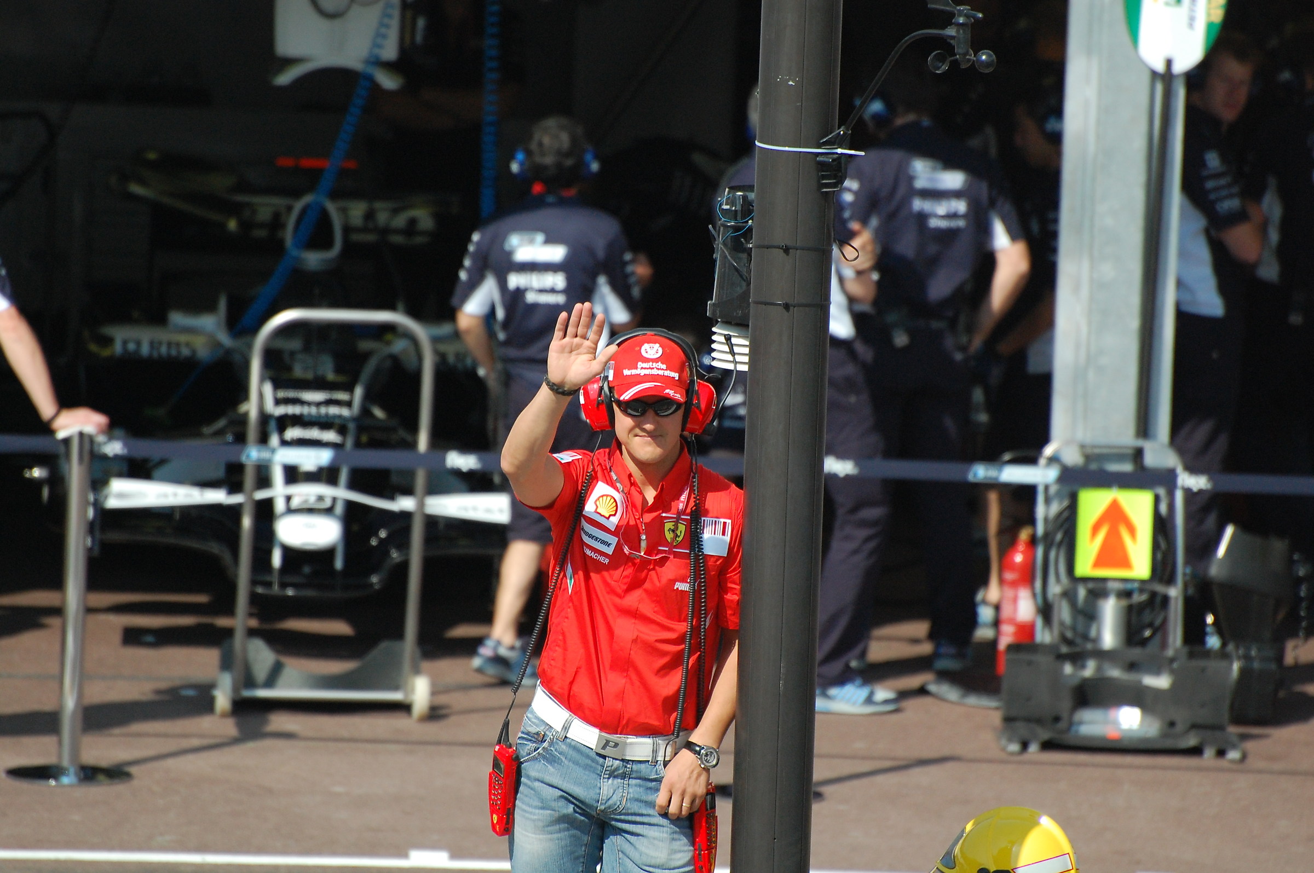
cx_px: 657
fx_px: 16408
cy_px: 436
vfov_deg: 3.0
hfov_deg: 4.6
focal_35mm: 450
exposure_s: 1/320
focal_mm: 300
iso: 800
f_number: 5.6
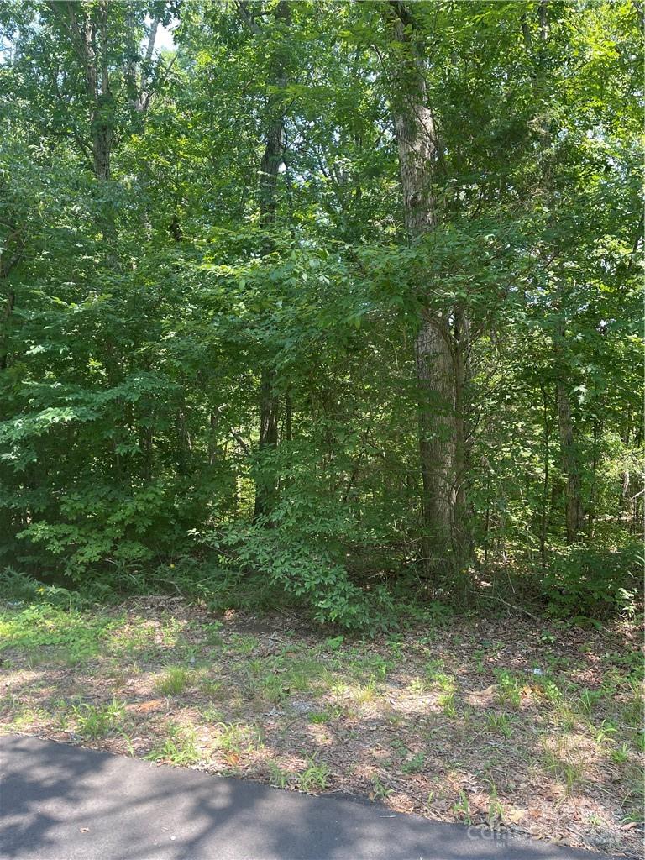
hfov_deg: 53.1
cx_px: 322
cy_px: 430
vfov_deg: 67.3
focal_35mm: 26
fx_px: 646
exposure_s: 1/121
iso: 32
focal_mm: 5.1
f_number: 1.6
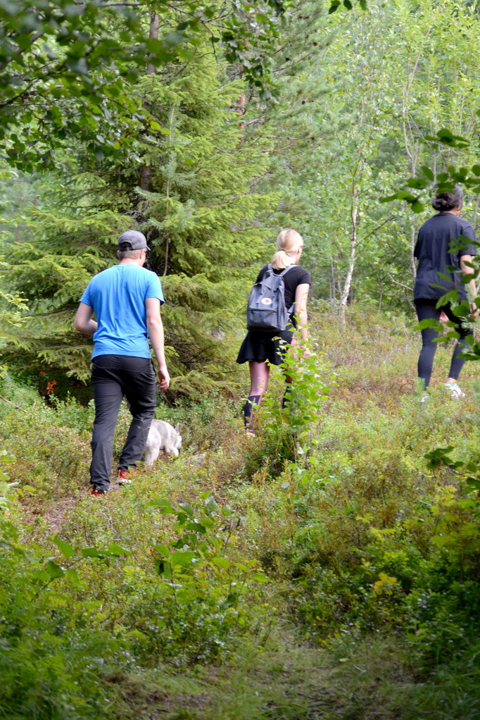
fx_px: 4011
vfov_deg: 10.2
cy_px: 321
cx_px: 240
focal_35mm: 201
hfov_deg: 6.8
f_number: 4.5
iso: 400
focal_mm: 95
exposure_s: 1/160
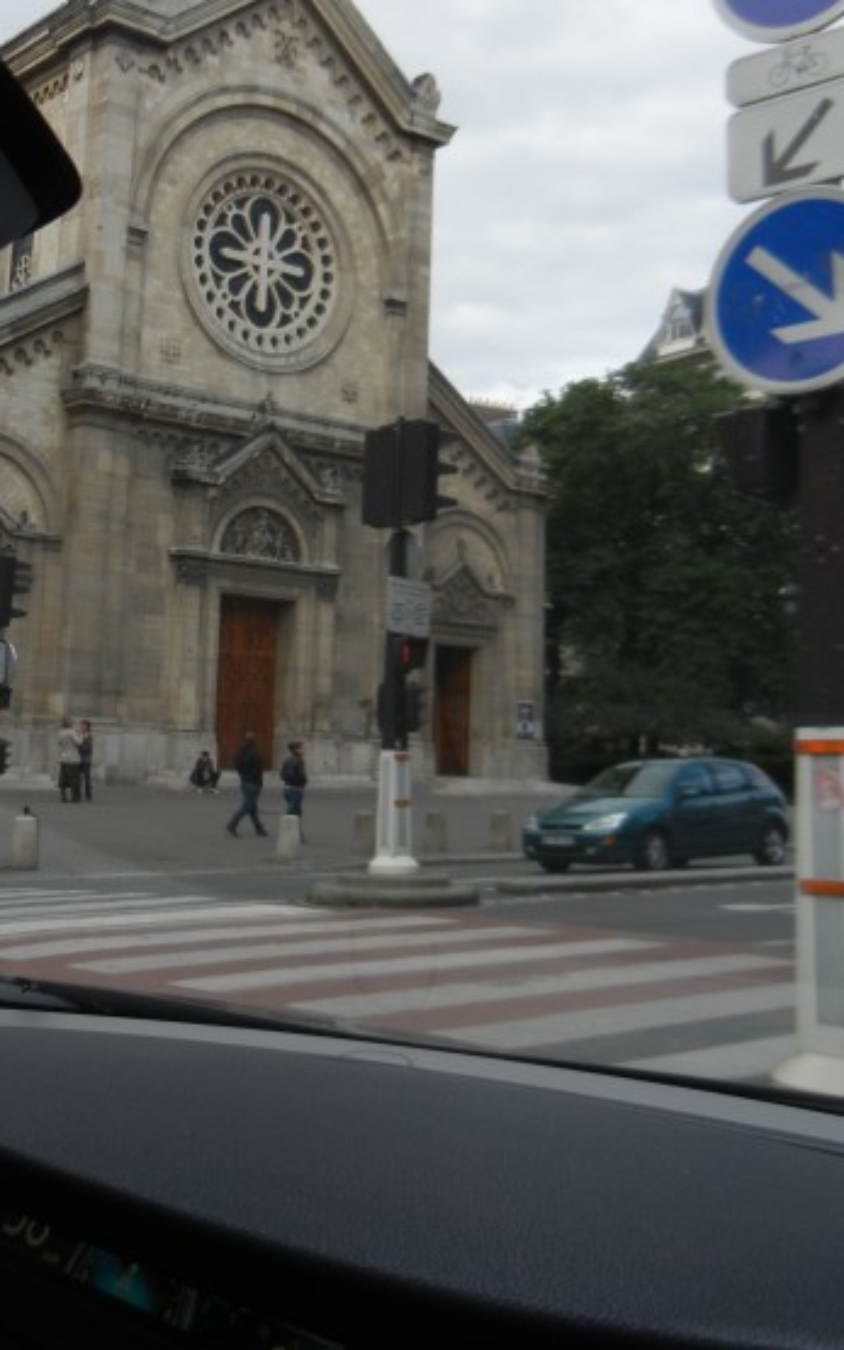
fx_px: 1619
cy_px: 469
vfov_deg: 44.7
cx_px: 265
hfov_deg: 29.0
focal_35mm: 44
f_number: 3.5
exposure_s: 1/489
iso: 160
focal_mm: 5.4
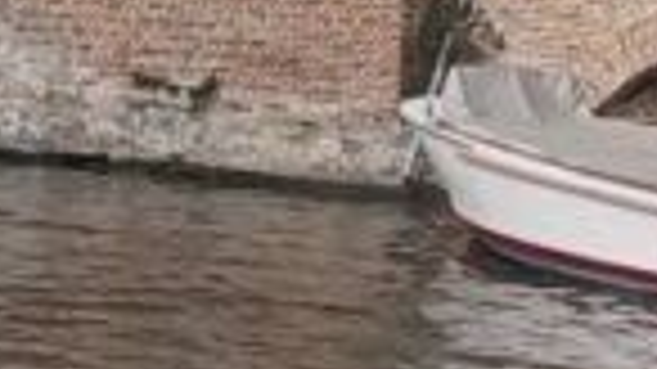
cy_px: -207
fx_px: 4876
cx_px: -846
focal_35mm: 280
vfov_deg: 4.3
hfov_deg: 7.3
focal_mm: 3.98
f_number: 1.8
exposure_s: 1/357
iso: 20
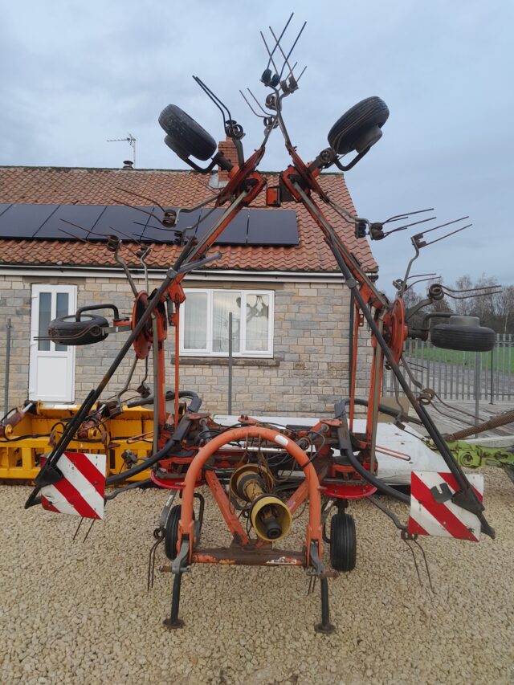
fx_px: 534
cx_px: 257
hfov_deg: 51.4
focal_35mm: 27
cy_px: 342
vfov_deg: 65.3
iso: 40
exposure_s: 1/103
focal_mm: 4
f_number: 1.8
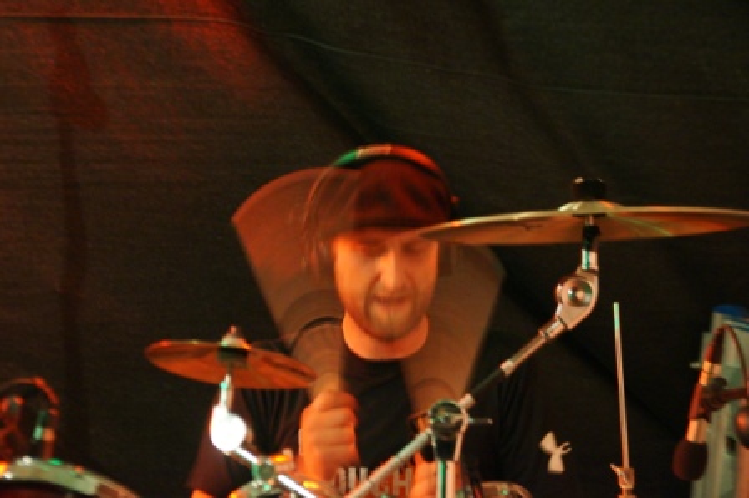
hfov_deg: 13.7
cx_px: 374
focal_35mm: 150
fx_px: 3118
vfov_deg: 9.1
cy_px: 249
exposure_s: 1/13
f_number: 5.6
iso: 3200
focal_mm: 100
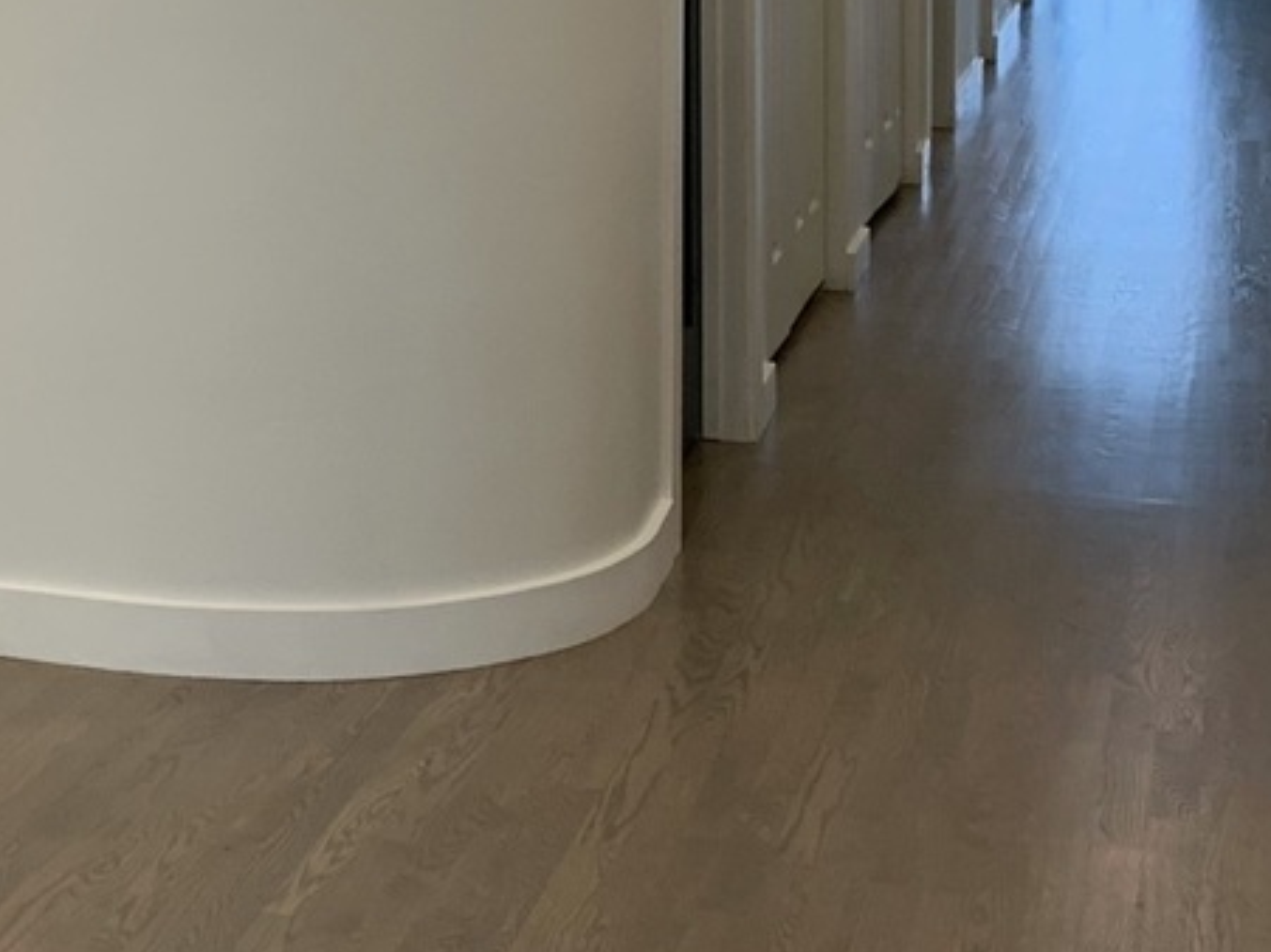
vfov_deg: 17.3
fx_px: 3047
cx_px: -337
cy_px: -39
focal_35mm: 83
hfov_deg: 21.5
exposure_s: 1/60
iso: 64
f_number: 1.8
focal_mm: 4.25
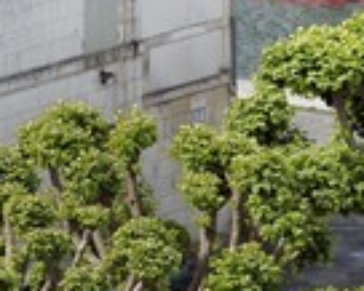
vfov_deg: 3.4
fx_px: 4862
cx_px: -23
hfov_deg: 4.3
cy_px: -64
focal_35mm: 451
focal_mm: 155
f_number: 14
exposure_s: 1/250
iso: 200
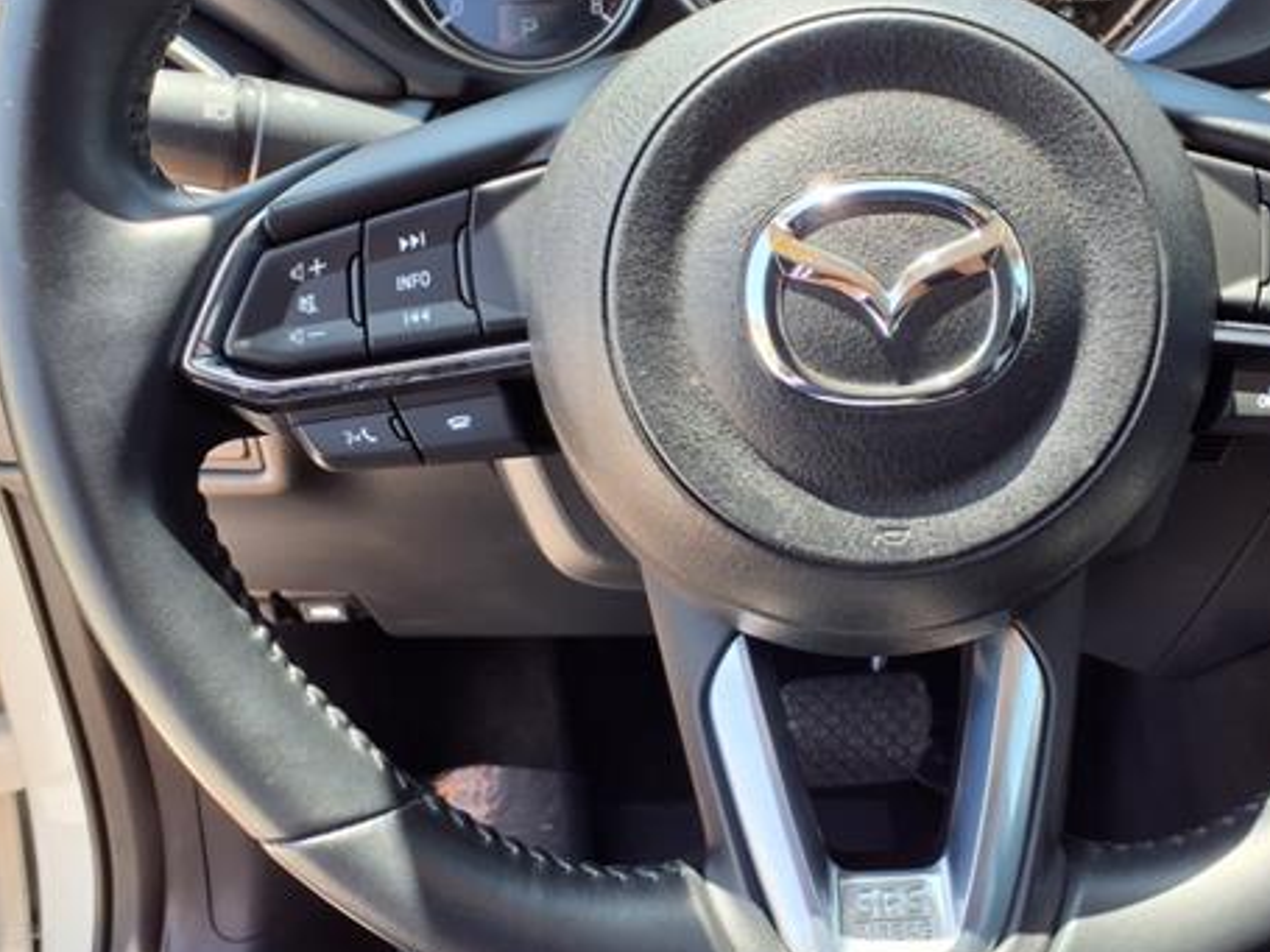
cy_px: 430
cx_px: 821
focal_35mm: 38
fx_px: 1394
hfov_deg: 48.4
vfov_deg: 37.7
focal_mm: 3.58
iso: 40
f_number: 1.9
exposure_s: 1/179
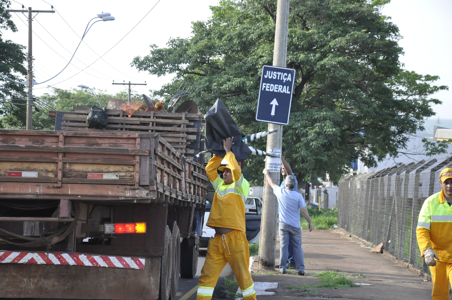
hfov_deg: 18.2
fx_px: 1411
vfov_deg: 12.1
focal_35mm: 112
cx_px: 226
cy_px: 150
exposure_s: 1/1600
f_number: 6.3
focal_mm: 75
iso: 2500
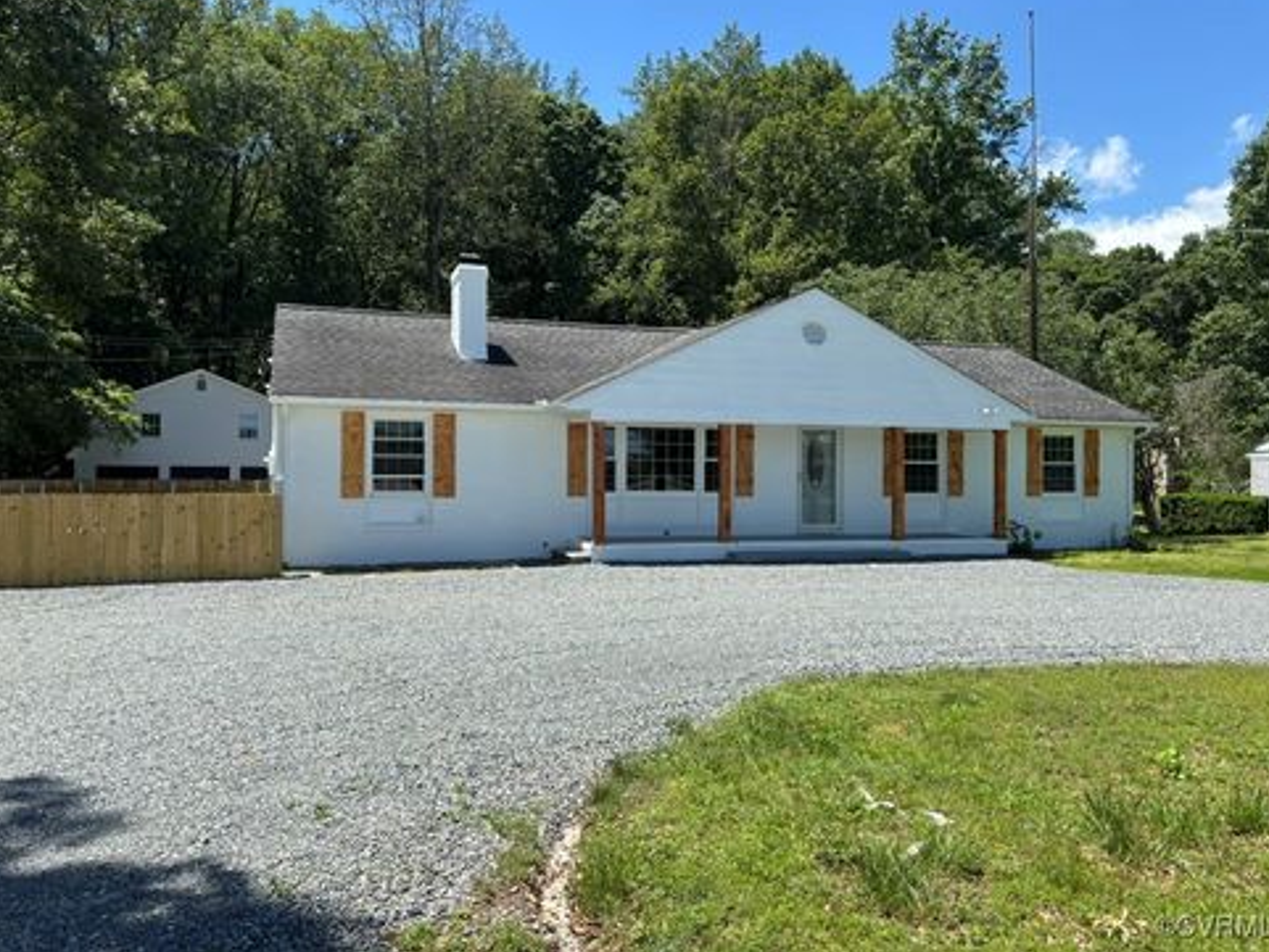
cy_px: 460
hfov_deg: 65.3
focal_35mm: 27
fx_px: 990
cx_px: 638
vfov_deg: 51.4
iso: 50
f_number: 1.6
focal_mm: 5.96
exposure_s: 1/2193
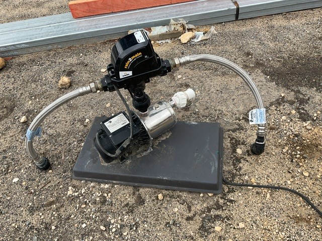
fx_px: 270
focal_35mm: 29
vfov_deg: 48.2
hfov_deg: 61.7
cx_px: 161
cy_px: 120
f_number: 1.8
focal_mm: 3
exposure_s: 1/149
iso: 16
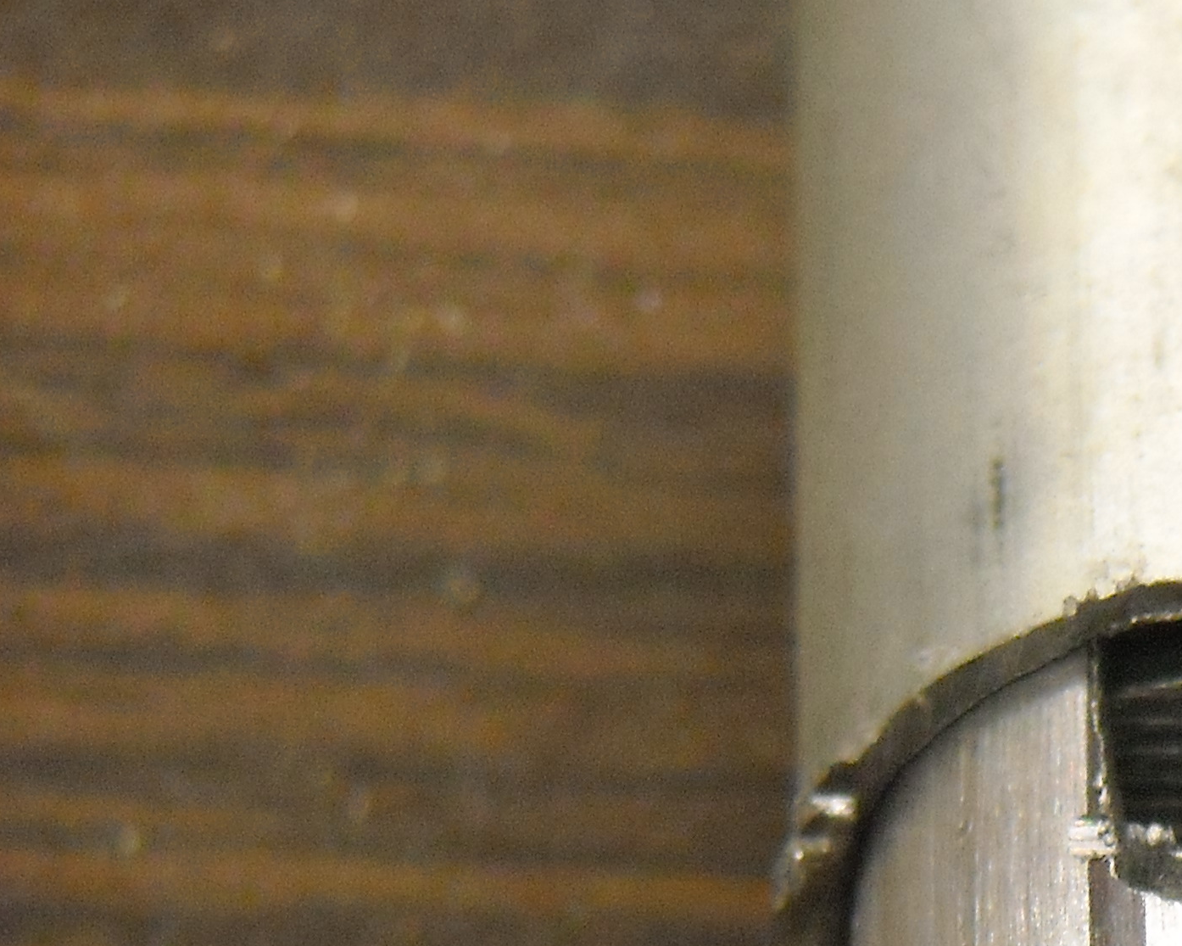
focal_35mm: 240
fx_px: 8395
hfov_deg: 8.0
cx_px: 1355
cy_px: 736
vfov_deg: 6.4
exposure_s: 1/24
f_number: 4.7
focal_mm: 17.1
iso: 800
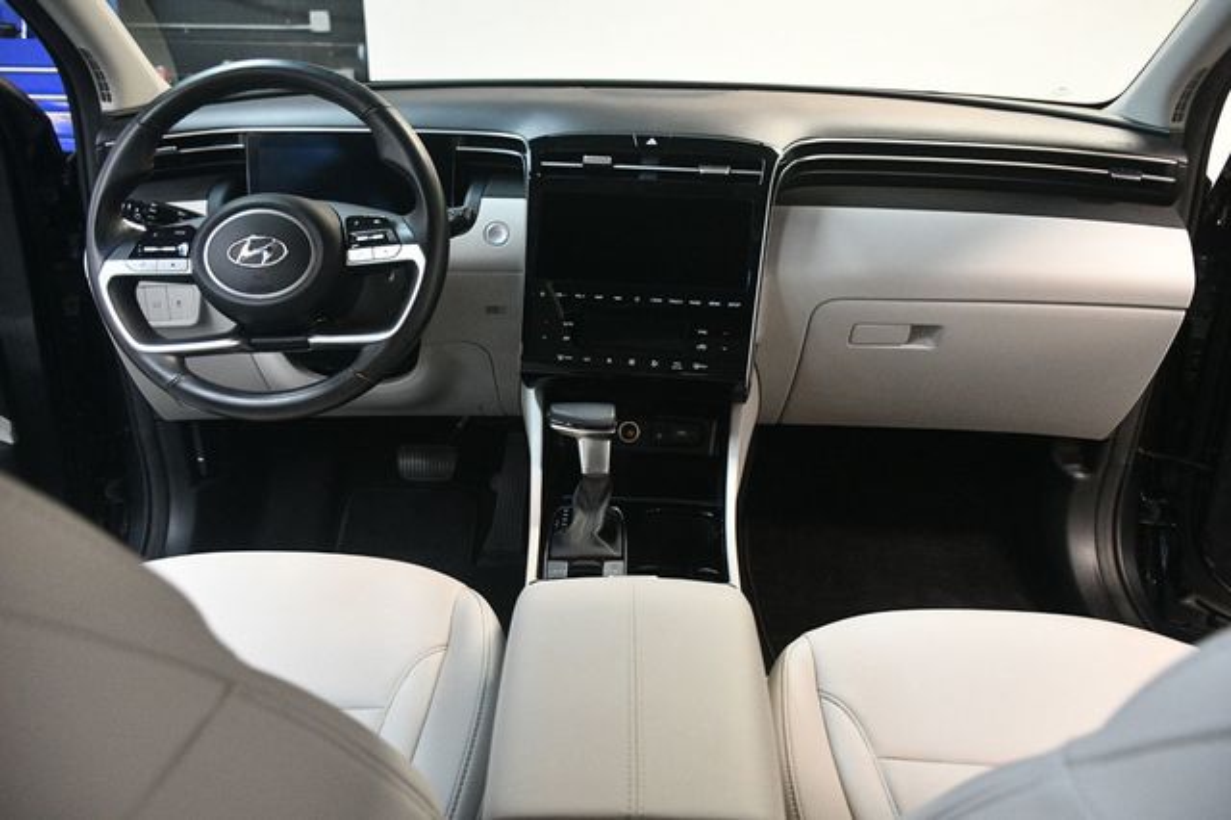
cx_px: 616
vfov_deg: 47.9
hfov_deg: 67.4
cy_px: 410
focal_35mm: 27
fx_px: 923
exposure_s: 1/60
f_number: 3.5
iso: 3200
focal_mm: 18
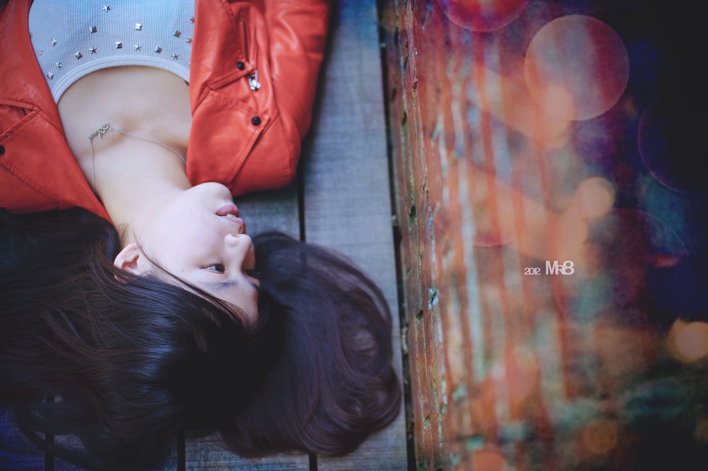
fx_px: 983
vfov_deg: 26.9
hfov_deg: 39.6
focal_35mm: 50
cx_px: 354
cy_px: 236
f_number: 1.8
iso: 200
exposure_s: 1/1000
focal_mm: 50
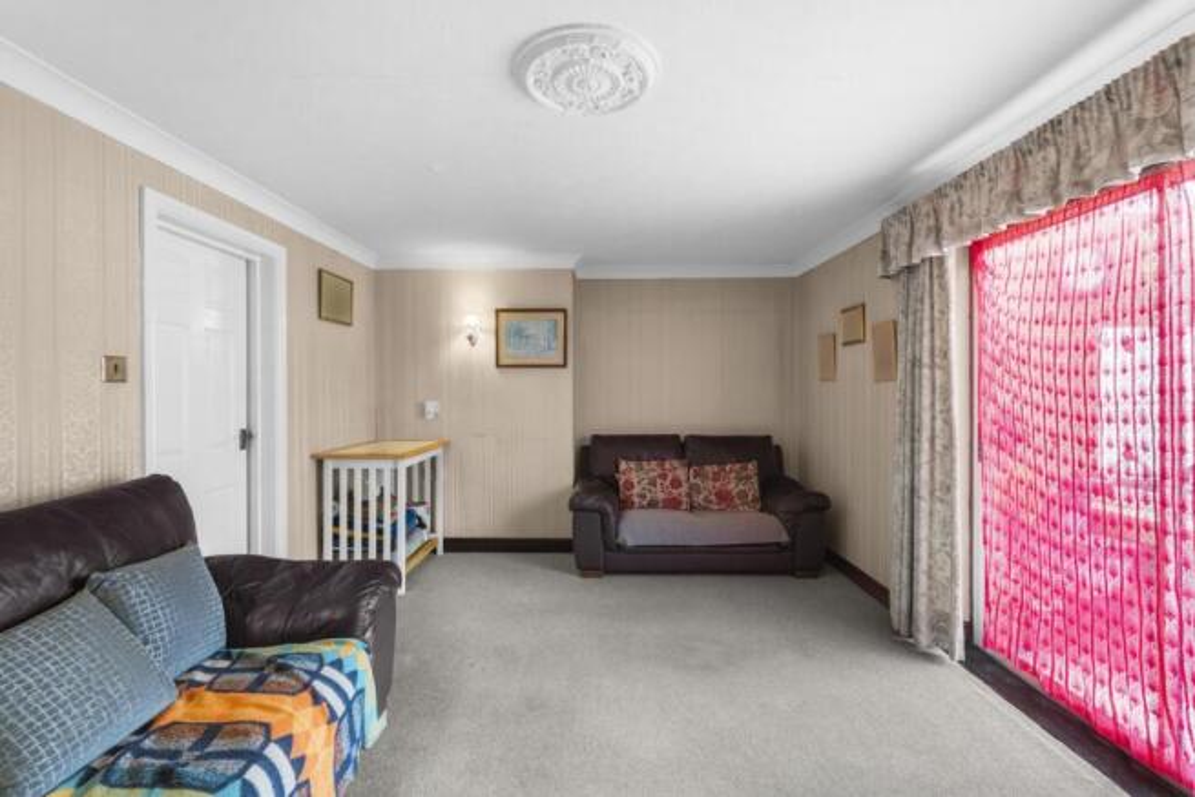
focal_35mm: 16
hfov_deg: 95.0
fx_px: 548
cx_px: 598
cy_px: 398
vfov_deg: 72.1
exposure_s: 1/1.25
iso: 320
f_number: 8
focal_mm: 16.5
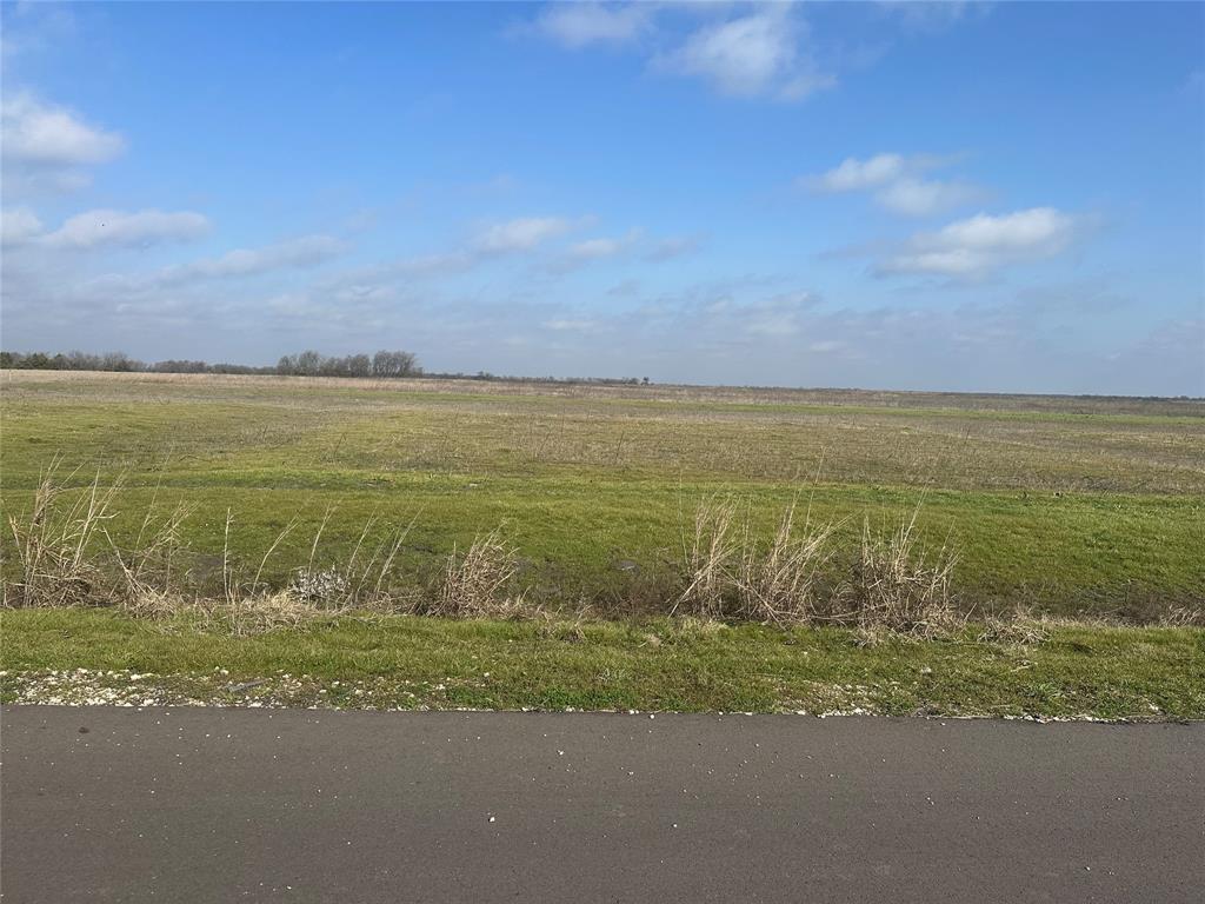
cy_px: 452
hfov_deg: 71.6
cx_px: 602
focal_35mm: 24
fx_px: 835
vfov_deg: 56.8
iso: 80
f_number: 1.78
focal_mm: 6.86
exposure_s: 1/5848
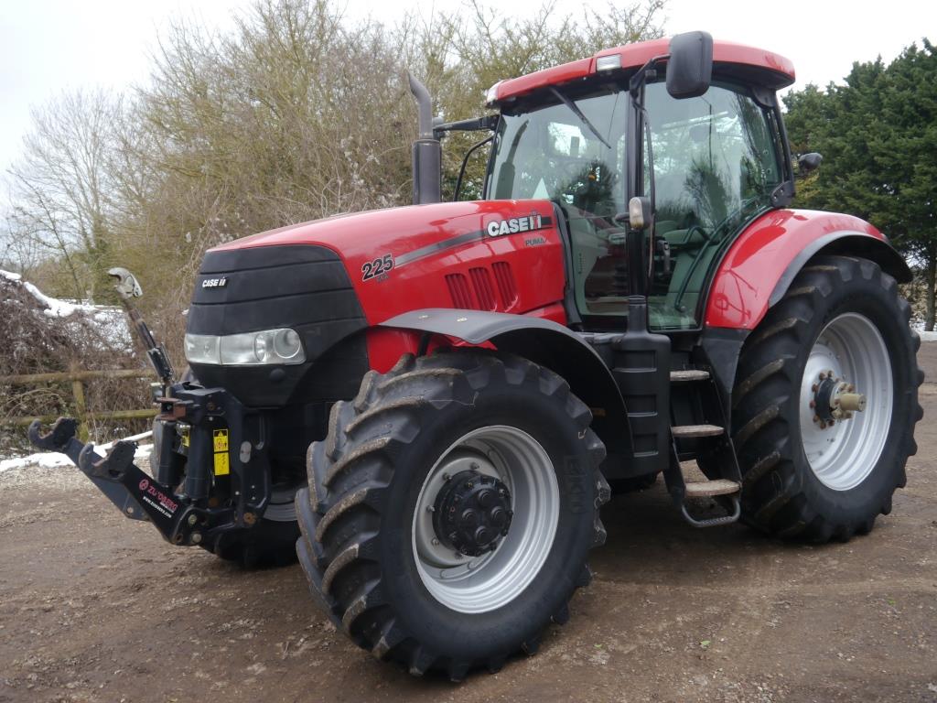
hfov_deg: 54.0
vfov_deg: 41.8
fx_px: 920
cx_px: 468
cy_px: 352
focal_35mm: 34
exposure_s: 1/60
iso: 160
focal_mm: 17
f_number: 4
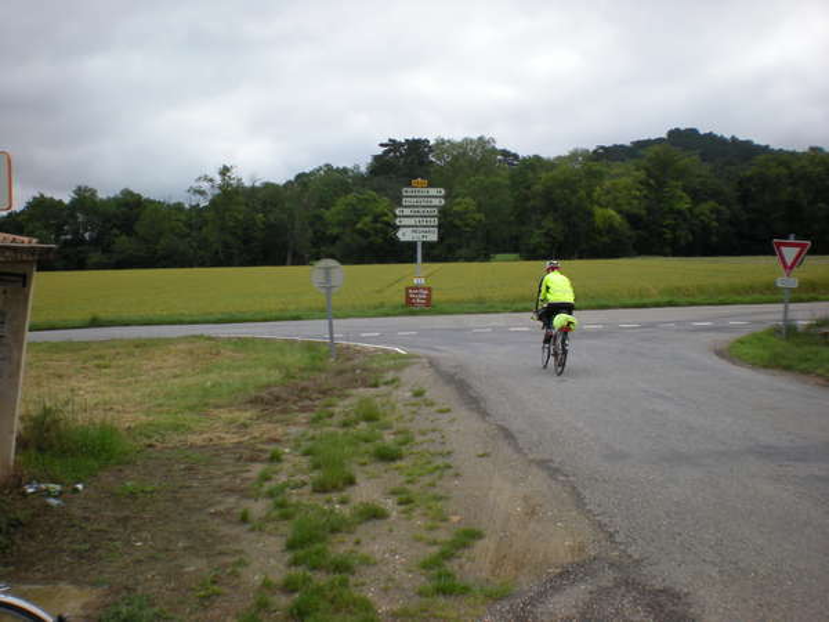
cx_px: 414
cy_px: 311
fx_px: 910
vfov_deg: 37.7
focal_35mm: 38
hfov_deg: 49.0
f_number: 4.6
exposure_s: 1/285
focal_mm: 6.3
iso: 64
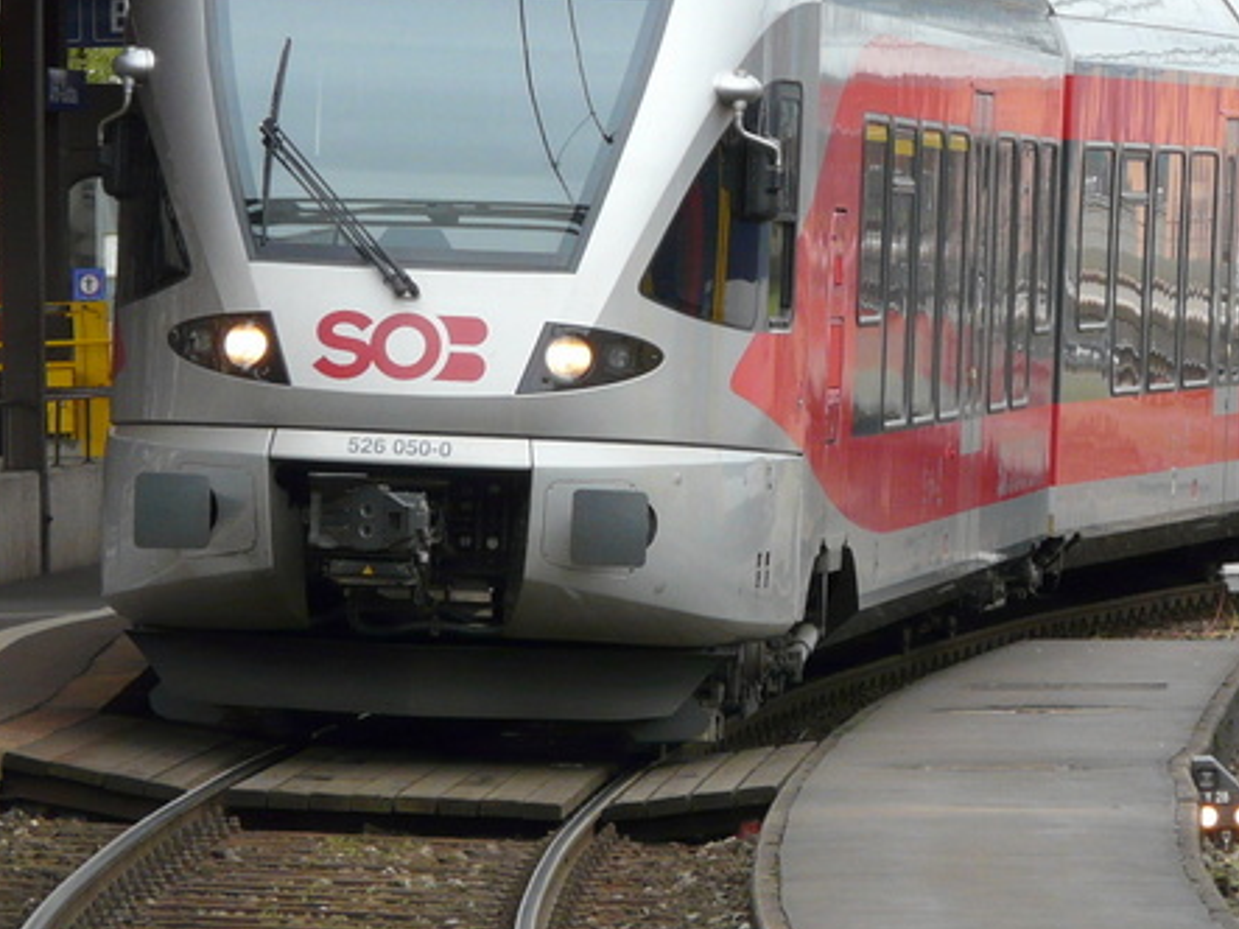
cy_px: 182
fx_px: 14778
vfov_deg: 3.6
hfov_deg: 4.8
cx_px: 959
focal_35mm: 413
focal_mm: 30
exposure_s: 1/200
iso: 100
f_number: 4
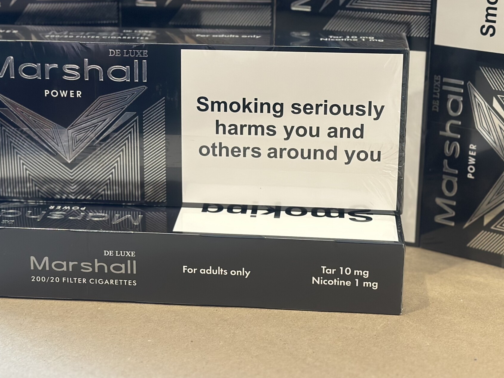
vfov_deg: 20.0
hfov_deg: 26.6
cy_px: 96
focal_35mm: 73
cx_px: 215
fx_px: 1063
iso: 200
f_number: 1.78
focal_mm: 6.86
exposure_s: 1/60
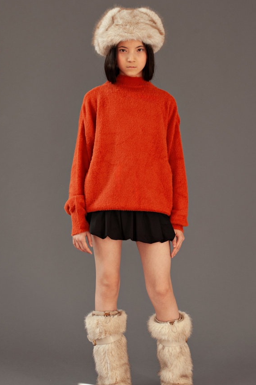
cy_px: 198
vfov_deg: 28.9
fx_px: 748
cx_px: 159
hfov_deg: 19.4
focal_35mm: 70
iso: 320
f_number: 7.1
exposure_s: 1/125
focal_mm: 50
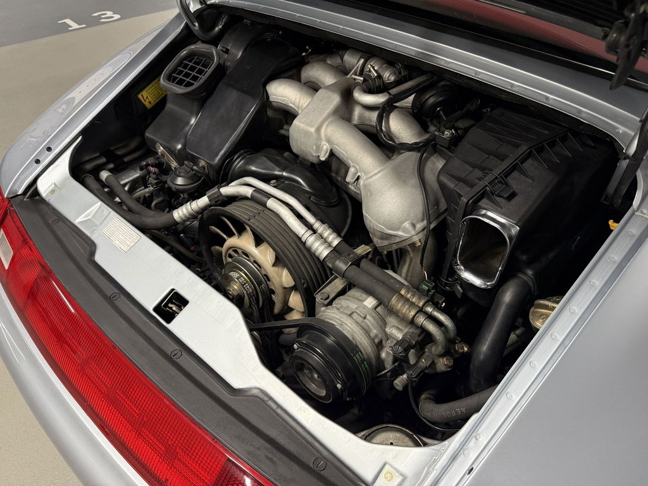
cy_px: 243
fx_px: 449
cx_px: 324
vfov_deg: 56.8
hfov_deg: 71.6
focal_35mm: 24
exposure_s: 1/50
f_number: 1.78
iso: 200
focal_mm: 6.76
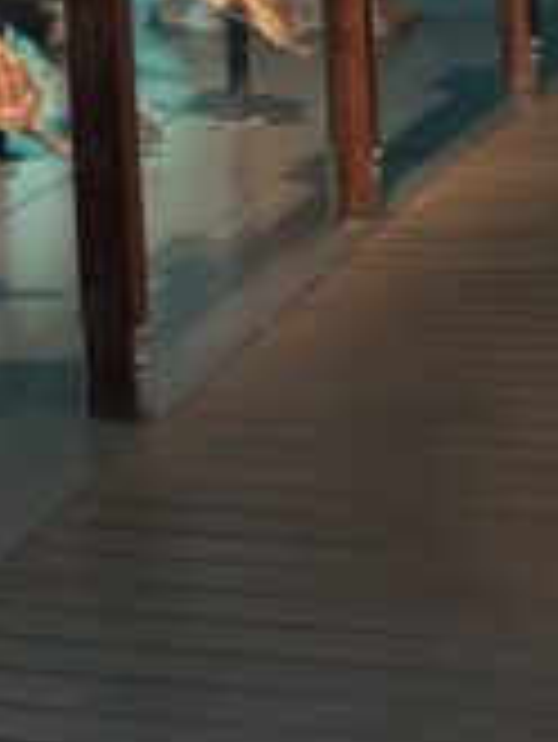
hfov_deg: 9.0
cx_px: -261
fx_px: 3456
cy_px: -481
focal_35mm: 161
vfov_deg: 11.6
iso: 500
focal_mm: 5.96
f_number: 1.6
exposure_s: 1/42
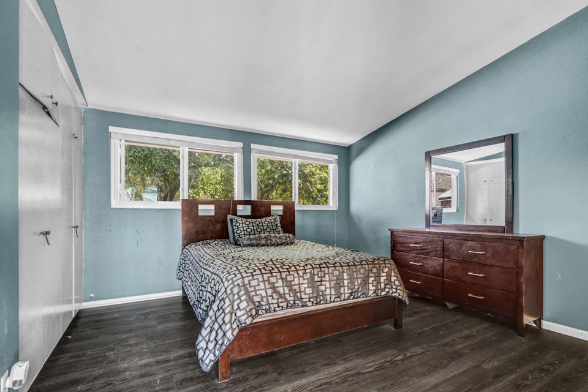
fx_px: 261
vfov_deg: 73.7
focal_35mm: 16
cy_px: 205
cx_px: 312
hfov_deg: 96.6
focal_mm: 10
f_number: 11
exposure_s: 1/6
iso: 1600
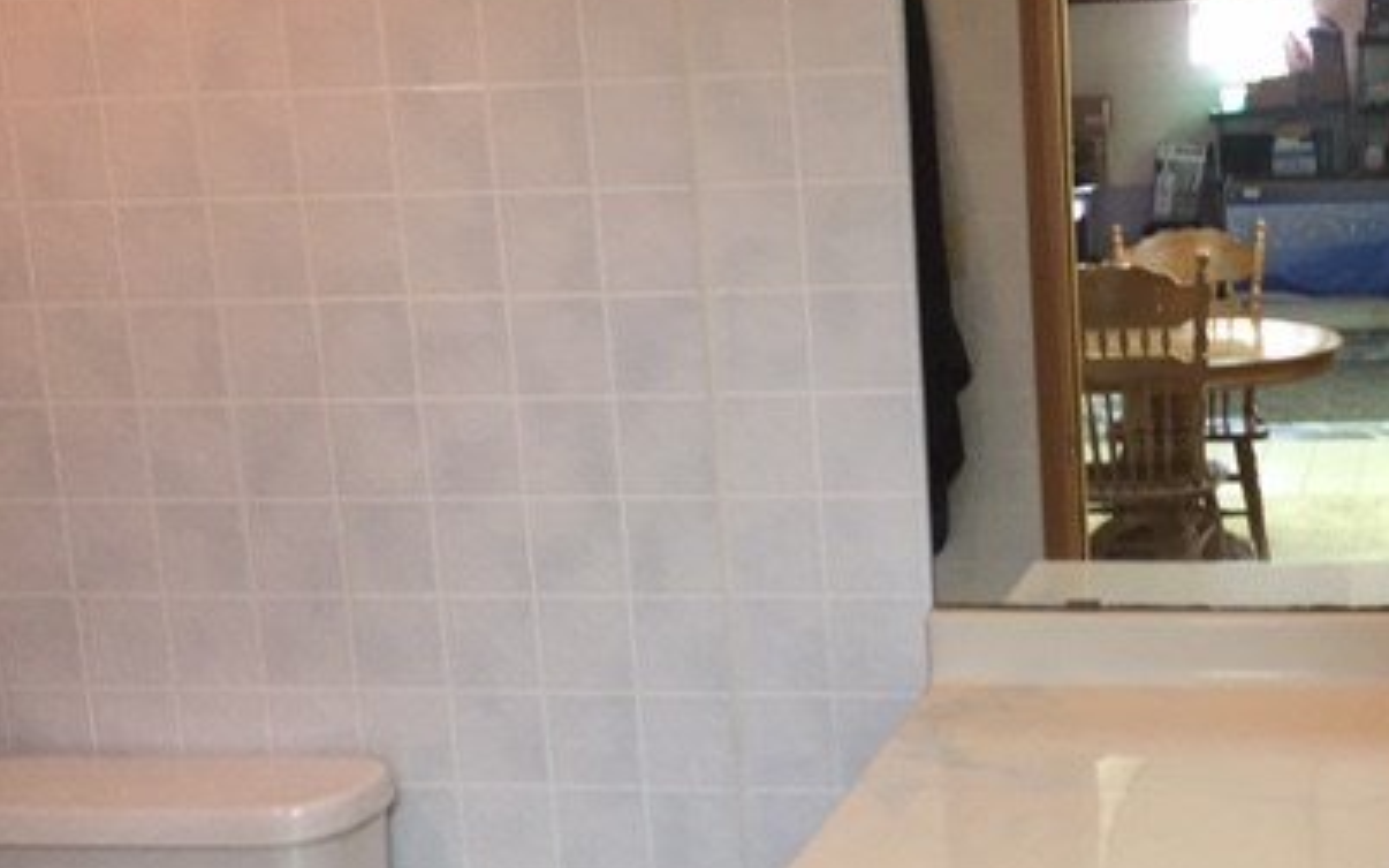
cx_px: 1099
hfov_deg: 39.5
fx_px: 1854
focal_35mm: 49
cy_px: 501
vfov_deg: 26.3
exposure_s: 1/30
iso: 250
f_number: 2.2
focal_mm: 4.15
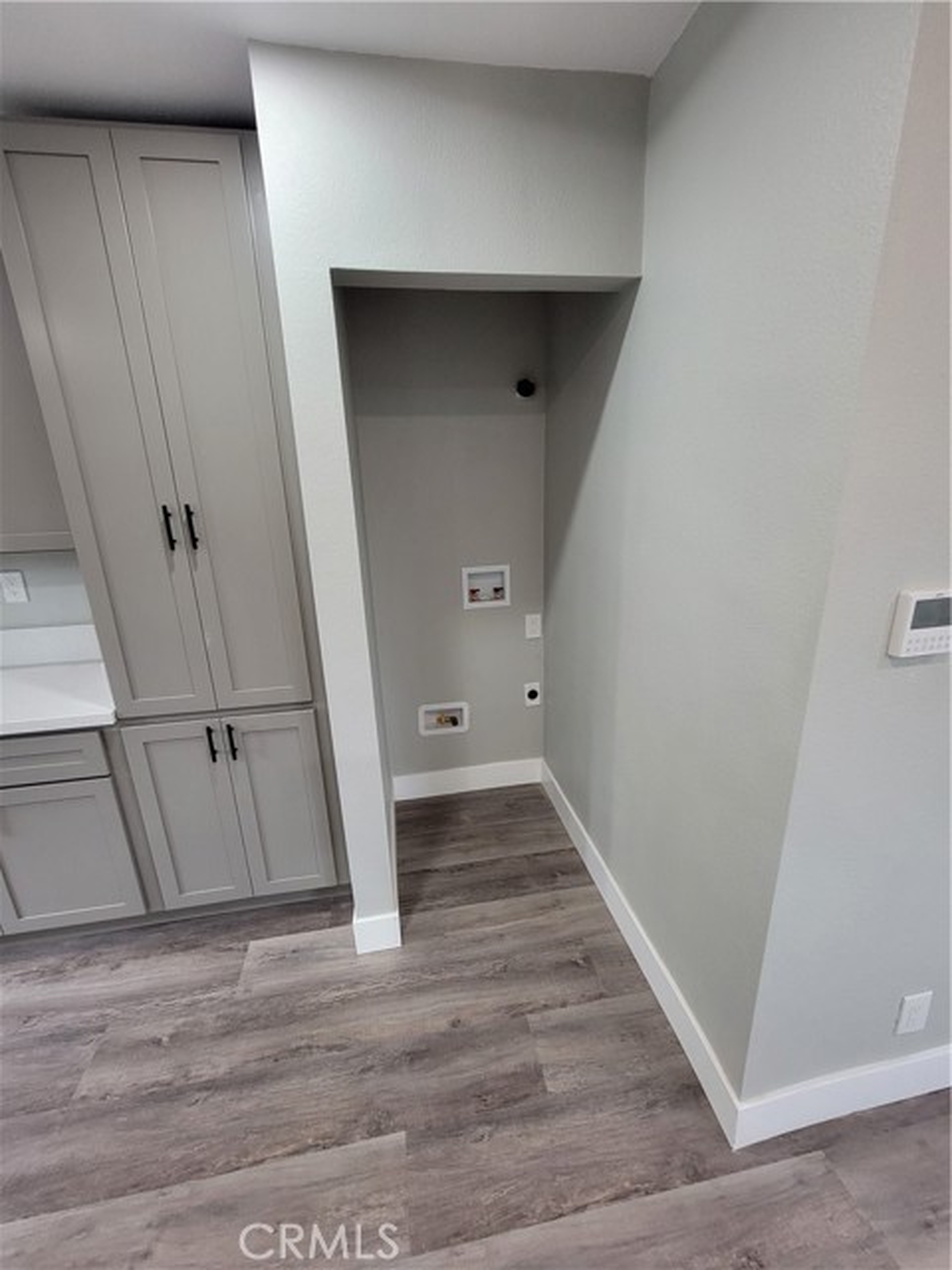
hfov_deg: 89.9
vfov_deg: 106.2
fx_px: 477
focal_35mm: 13
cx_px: 476
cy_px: 635
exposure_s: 1/60
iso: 320
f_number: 2.2
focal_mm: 2.2
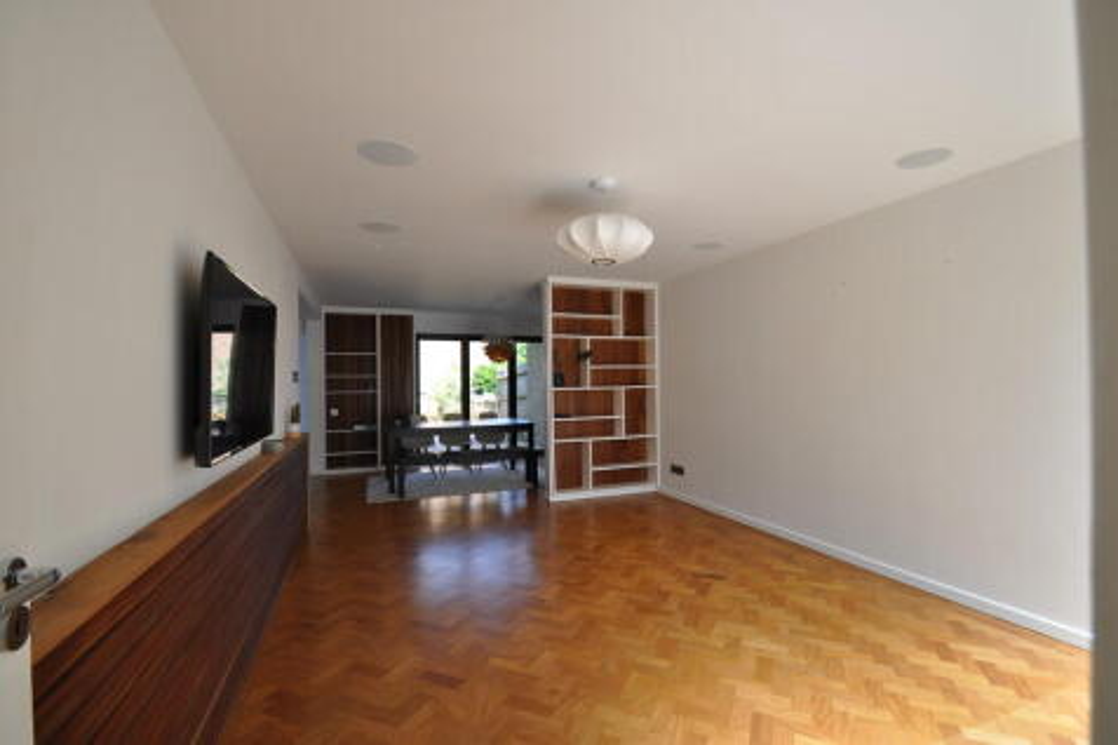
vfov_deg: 77.3
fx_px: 466
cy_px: 372
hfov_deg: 100.4
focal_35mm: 15
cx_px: 559
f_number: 5.6
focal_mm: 10
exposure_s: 1/125
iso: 220
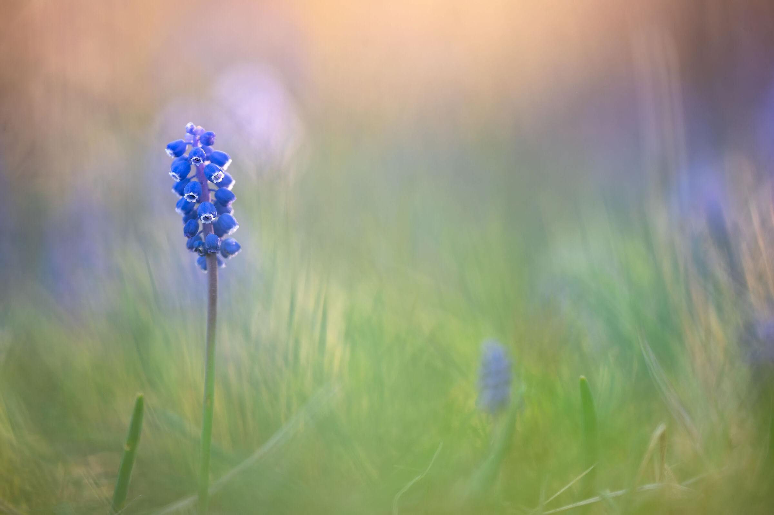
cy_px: 258
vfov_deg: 7.6
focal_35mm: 180
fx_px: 3867
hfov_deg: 11.4
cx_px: 387
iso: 100
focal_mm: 180
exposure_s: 1/160
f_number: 4
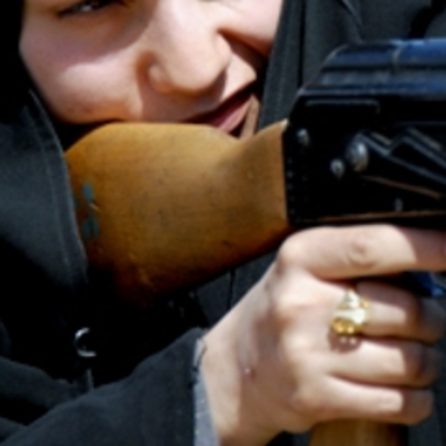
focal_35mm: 343
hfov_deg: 5.1
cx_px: 420
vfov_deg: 5.1
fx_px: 5000
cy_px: 92
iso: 400
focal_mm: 100
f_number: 5.6
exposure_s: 1/1000
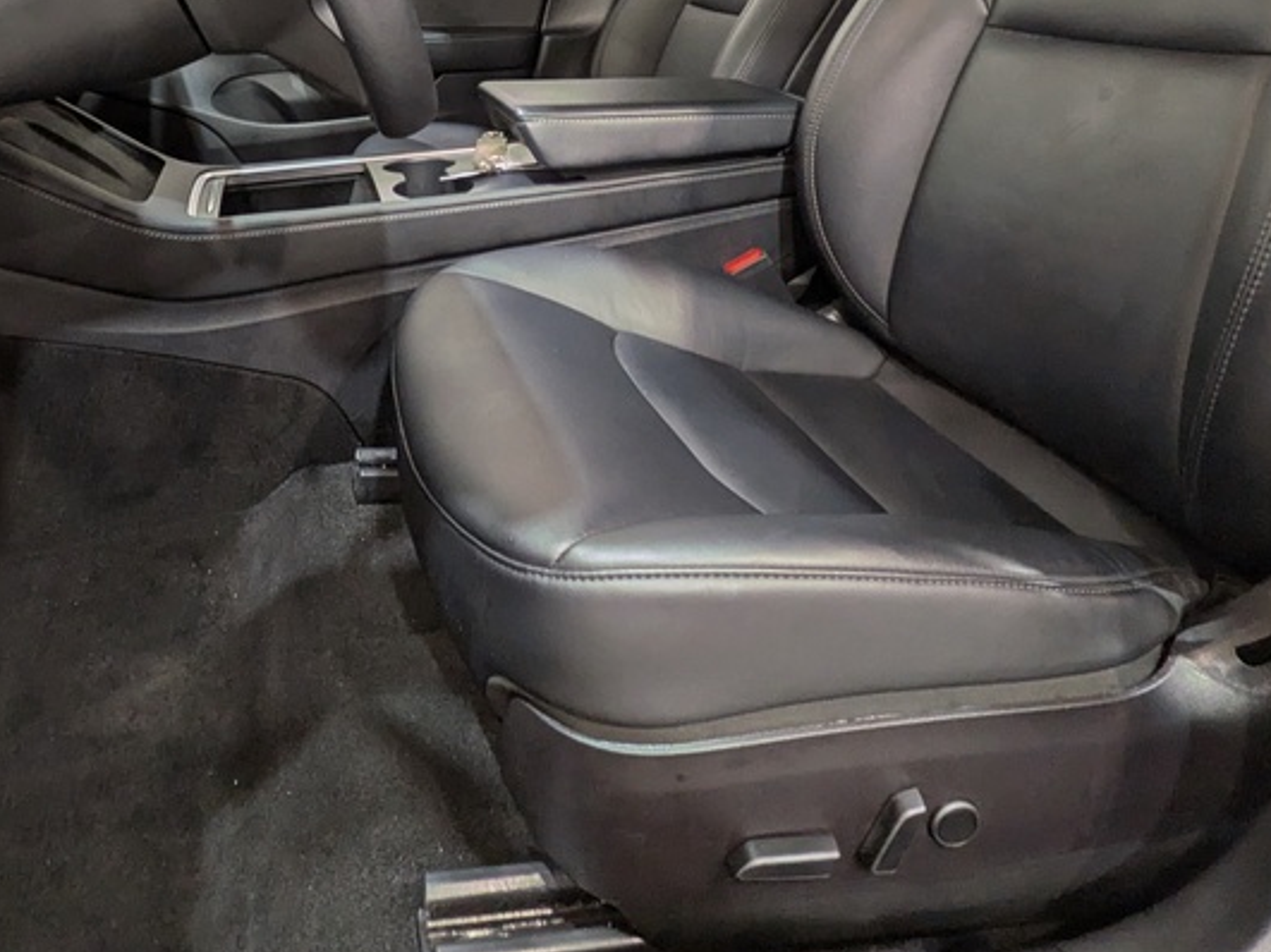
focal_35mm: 27
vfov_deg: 45.5
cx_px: 450
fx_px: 991
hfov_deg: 64.1
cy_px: 62
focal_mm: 1.83
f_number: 2.2
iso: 54
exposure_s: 1/24
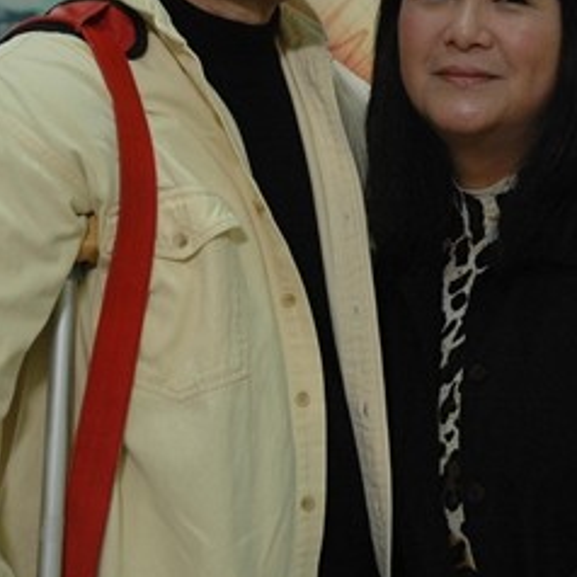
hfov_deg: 14.3
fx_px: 2301
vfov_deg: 14.2
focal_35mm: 122
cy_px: 118
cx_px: 398
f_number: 4.2
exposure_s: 1/60
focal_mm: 38
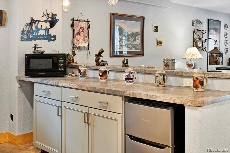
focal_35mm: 45
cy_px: 76
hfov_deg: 43.6
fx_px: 287
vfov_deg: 29.9
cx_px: 115
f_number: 8
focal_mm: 30
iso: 100
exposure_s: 4
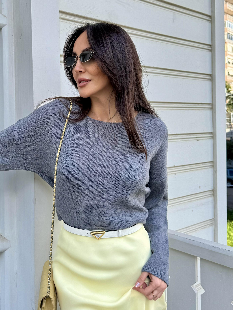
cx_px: 82
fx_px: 332
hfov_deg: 38.3
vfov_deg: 49.9
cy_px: 125
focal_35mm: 37
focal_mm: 6.76
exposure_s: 1/1131
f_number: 1.78
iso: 80
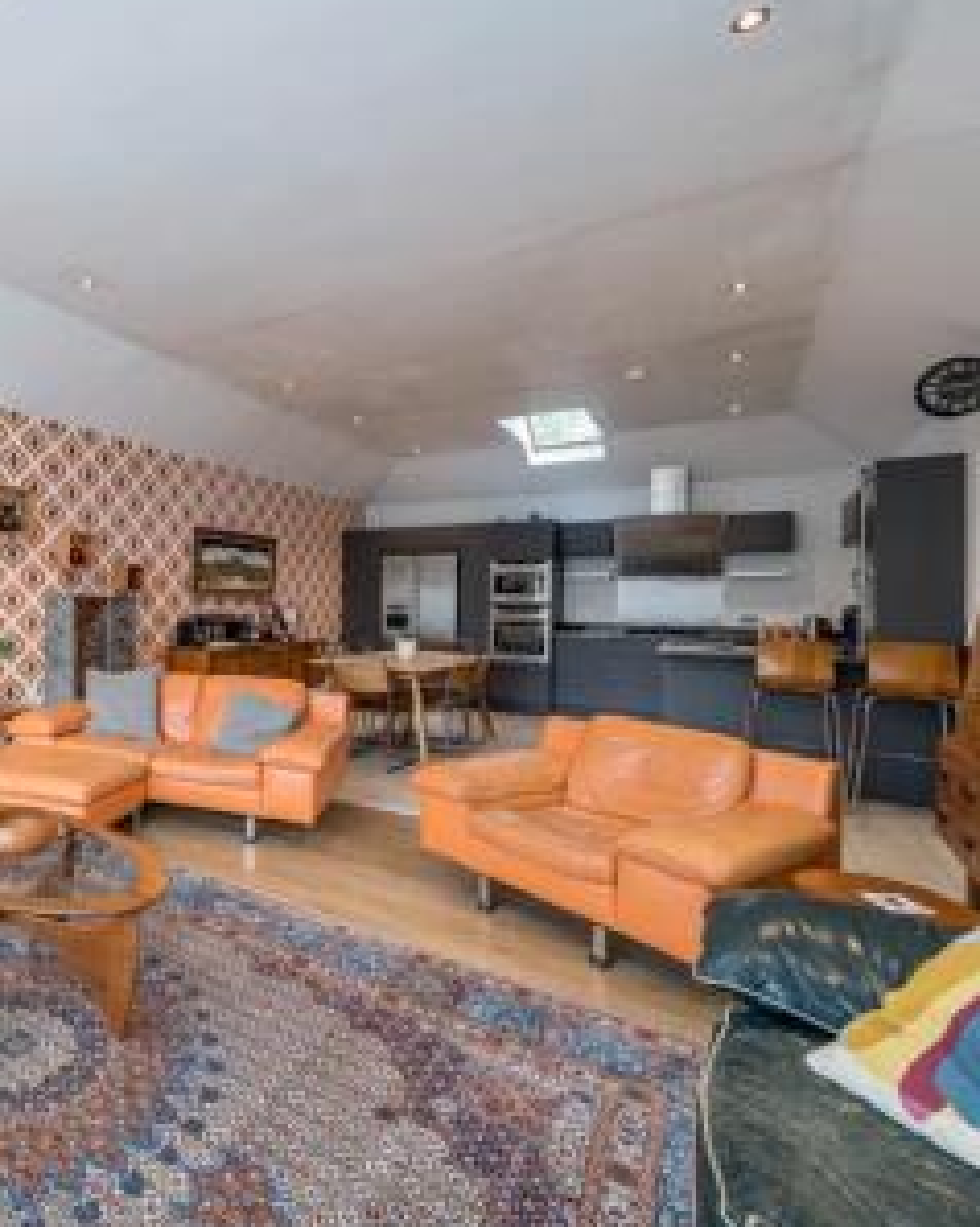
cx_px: 181
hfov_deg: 66.2
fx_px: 653
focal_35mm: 18
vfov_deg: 86.4
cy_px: 607
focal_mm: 12
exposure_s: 1/4
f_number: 8
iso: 100
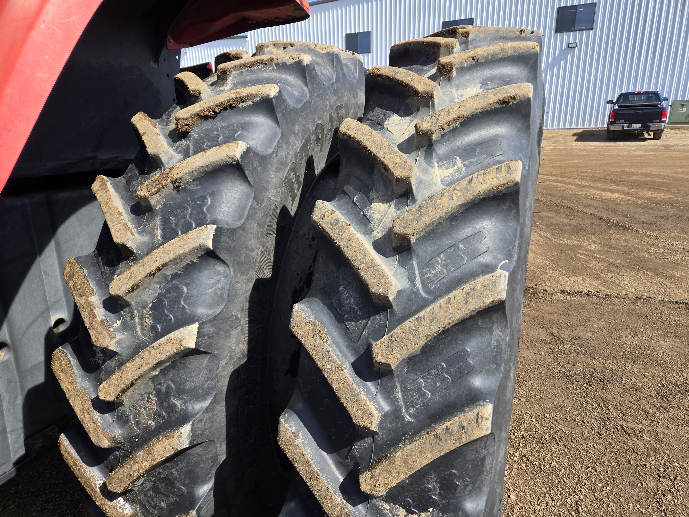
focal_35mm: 23
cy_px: 258
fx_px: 458
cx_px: 344
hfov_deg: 73.9
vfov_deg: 58.9
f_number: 1.8
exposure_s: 1/788
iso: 25
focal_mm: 5.4
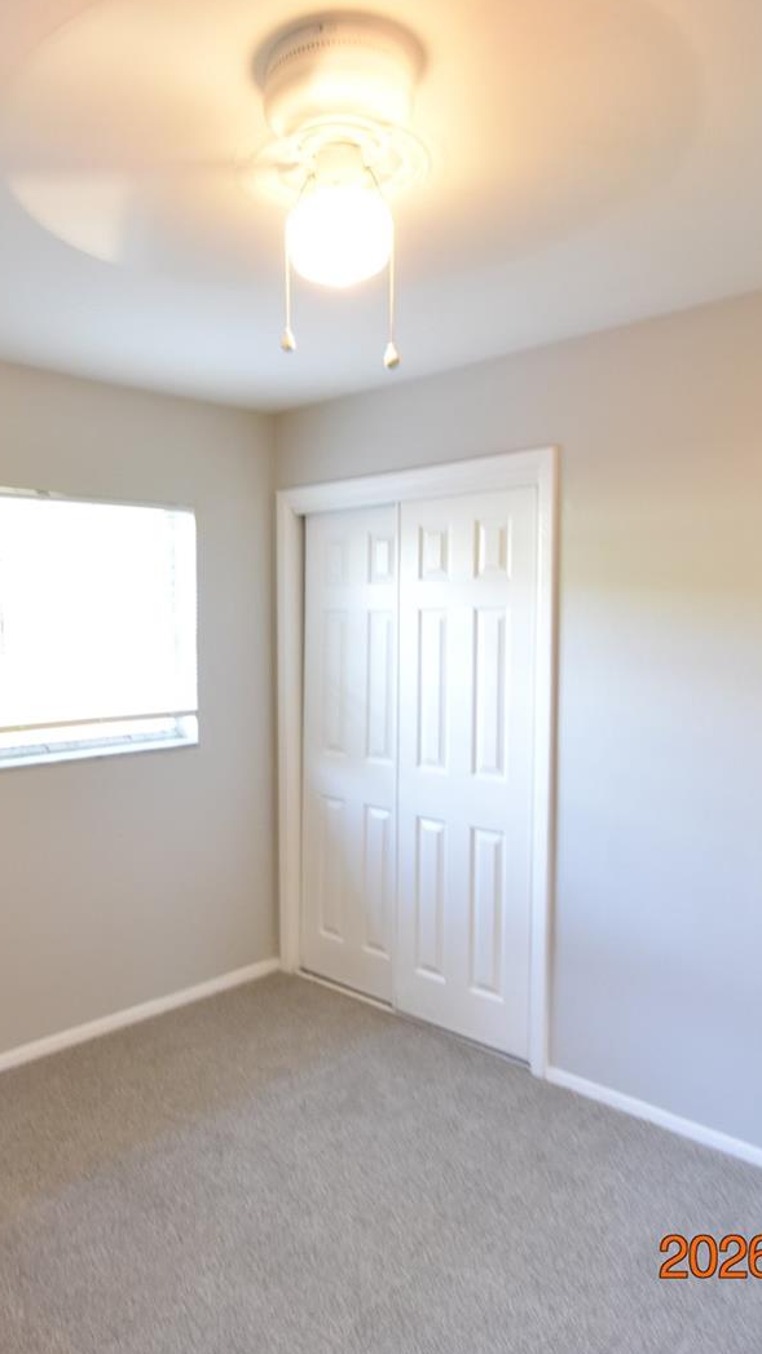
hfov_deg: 47.2
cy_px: 671
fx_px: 862
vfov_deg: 76.3
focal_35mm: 24
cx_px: 278
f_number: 3.5
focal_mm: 10
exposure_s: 1/15
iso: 800
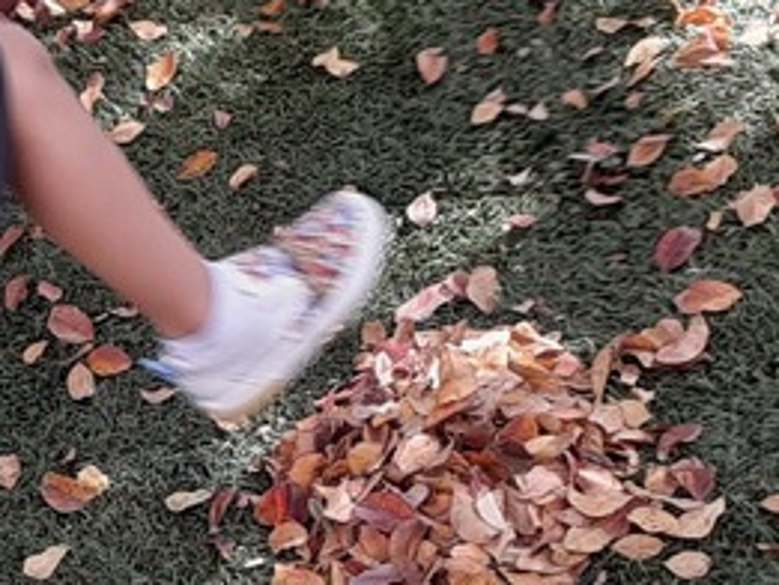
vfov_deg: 13.9
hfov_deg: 18.0
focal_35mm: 106
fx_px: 2387
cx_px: -18
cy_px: 466
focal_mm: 2.91
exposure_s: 1/120
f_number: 1.9
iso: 40
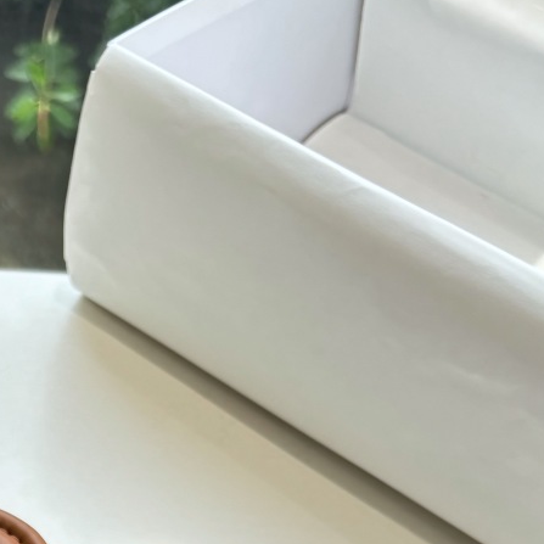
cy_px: 790
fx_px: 1316
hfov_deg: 22.5
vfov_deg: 20.4
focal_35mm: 74
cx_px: 7
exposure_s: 1/304
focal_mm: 5.96
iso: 50
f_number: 1.6
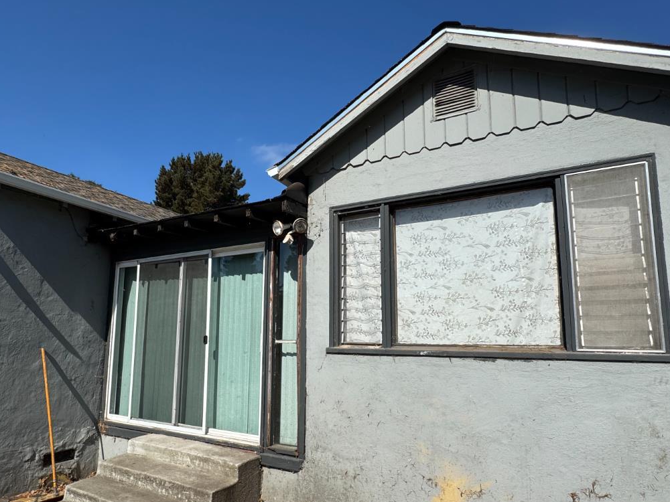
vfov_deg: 63.1
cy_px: 288
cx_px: 325
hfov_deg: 79.0
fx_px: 406
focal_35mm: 21
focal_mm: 2.22
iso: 50
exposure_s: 1/4132
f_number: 2.2
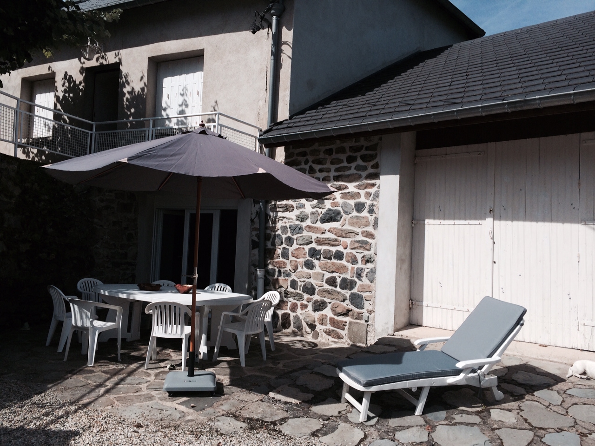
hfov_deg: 60.0
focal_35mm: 30
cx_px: 298
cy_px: 223
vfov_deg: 46.8
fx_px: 516
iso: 40
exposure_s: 1/3731
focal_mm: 4.12
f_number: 2.2
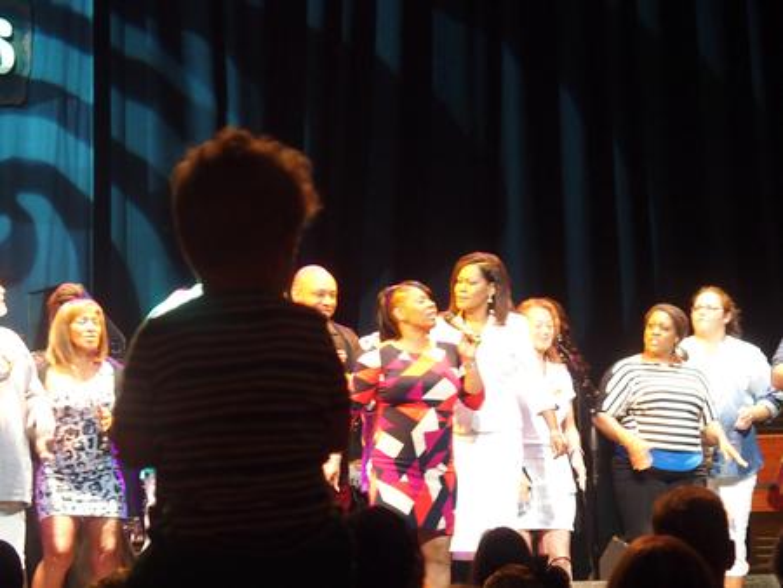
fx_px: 3395
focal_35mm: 150
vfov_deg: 9.9
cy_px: 294
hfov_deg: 13.2
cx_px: 392
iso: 800
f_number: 2.8
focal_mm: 31.8
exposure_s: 1/40
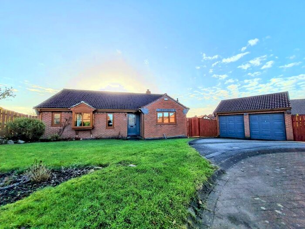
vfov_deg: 89.9
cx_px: 152
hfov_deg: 106.2
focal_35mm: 13
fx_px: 115
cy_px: 114
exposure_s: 1/634
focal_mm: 1.74
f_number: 2.2
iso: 50
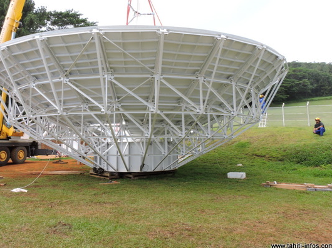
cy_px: 108
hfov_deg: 61.5
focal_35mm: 29
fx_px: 278
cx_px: 144
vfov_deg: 48.1
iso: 100
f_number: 7.6
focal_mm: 4.3
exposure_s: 1/60
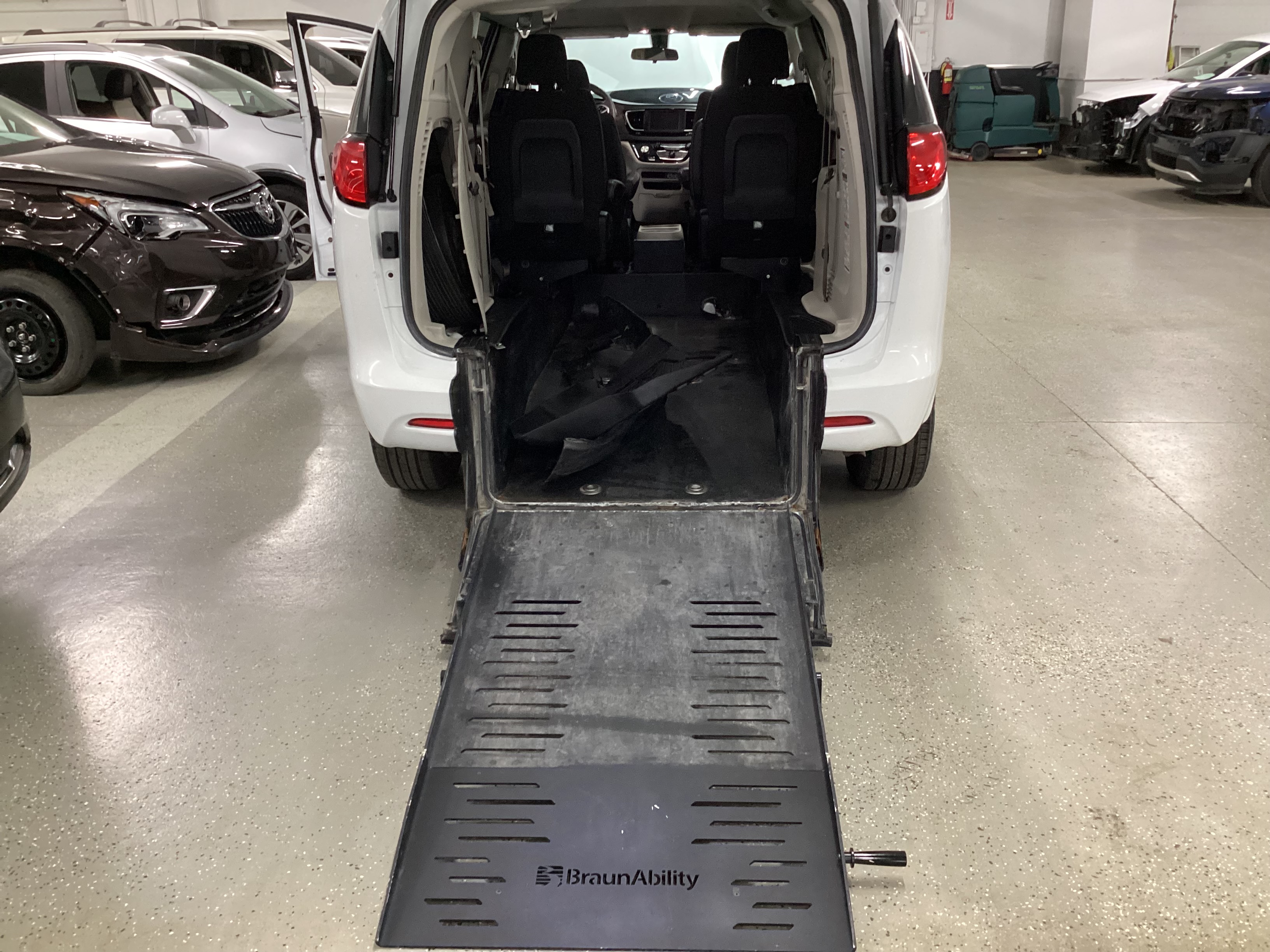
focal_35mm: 31
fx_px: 1137
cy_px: 476
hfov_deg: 58.4
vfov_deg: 45.4
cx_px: 635
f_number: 2.4
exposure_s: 1/50
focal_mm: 3.3
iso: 320
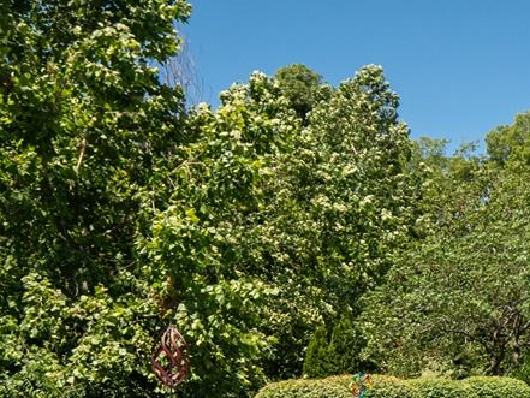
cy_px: 378
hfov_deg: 27.7
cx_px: 499
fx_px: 1026
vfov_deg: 21.3
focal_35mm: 67
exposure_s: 1/640
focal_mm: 15
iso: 400
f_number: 8
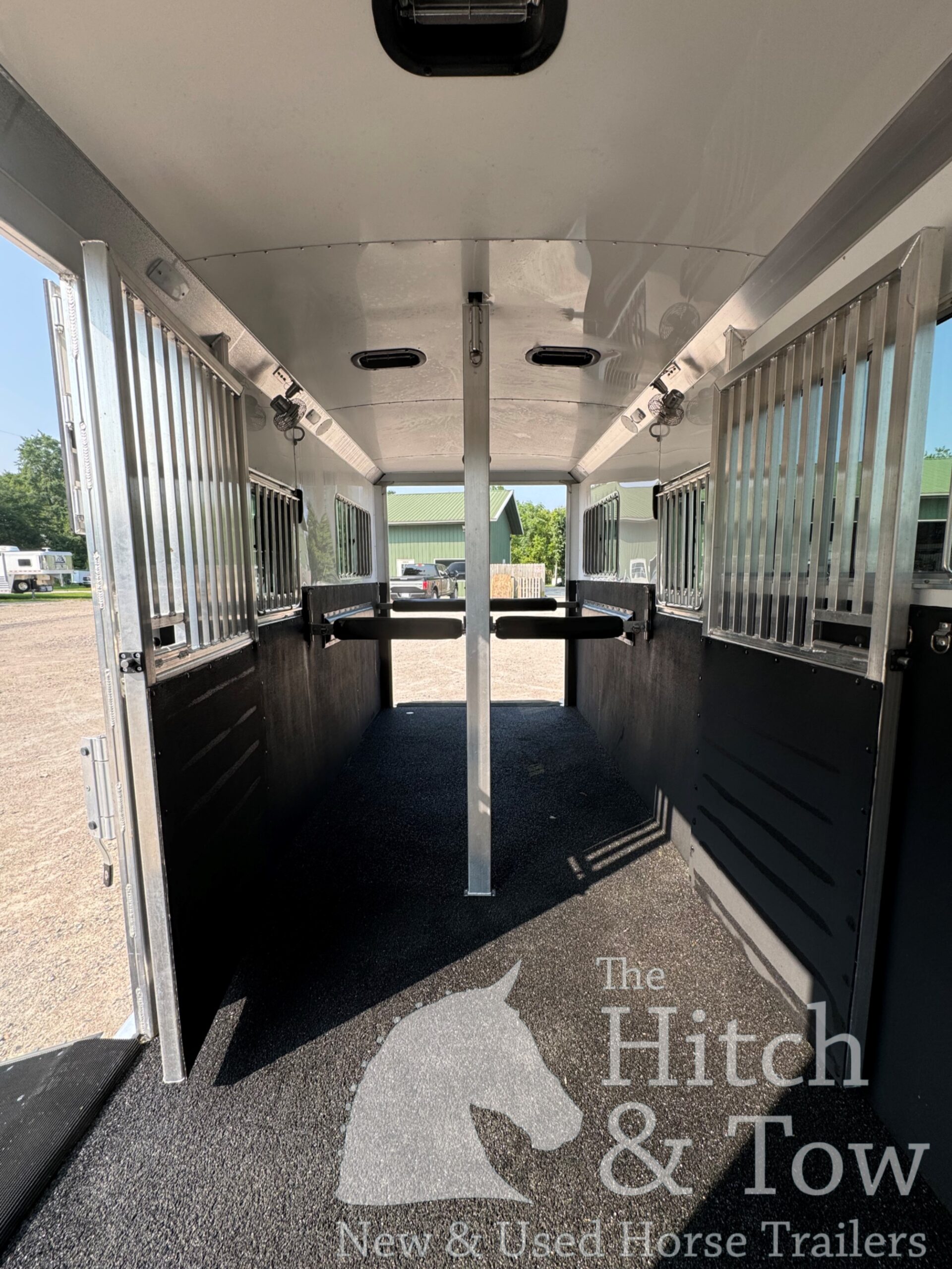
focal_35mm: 14
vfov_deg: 102.1
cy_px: 634
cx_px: 476
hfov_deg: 85.7
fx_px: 513
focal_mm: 2.22
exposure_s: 1/332
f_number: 2.2
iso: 40
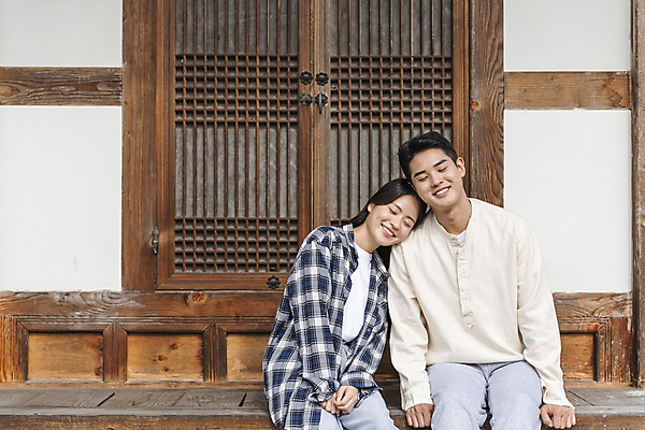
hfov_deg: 32.4
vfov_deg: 21.9
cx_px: 322
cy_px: 215
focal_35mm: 62
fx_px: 1111
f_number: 2.8
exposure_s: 1/1250
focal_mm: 62
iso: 200
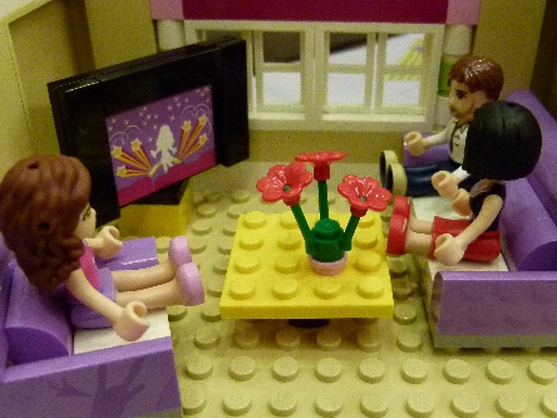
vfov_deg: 39.7
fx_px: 579
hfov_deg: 51.1
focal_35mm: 36
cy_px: 206
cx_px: 327
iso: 400
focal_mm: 4.5
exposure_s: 1/50
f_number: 2.8
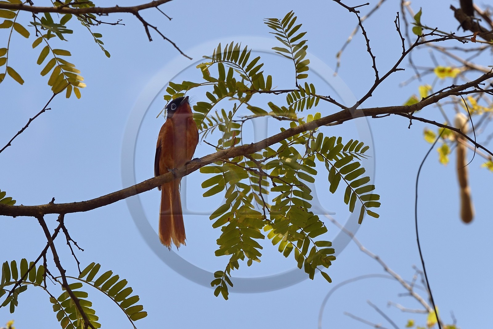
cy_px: 164
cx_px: 246
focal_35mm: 200
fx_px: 2738
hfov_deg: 10.3
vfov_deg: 6.9
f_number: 13
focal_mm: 200
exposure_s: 1/320
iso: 200
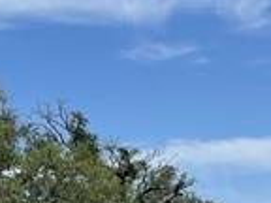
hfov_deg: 15.2
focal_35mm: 108
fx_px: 846
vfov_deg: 13.7
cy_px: 152
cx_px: -248
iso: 32
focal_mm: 4.2
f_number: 1.6
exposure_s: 1/5051
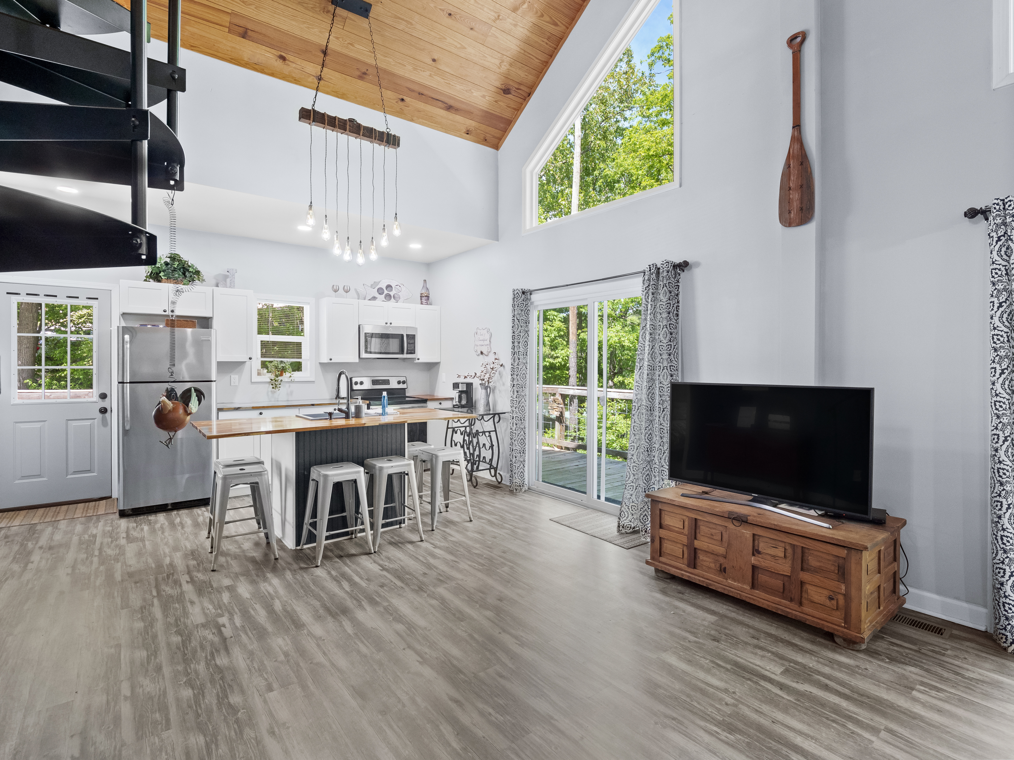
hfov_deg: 94.5
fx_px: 469
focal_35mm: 16
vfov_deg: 78.1
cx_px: 507
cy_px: 380
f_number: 5.6
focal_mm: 8
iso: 400
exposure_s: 1/10
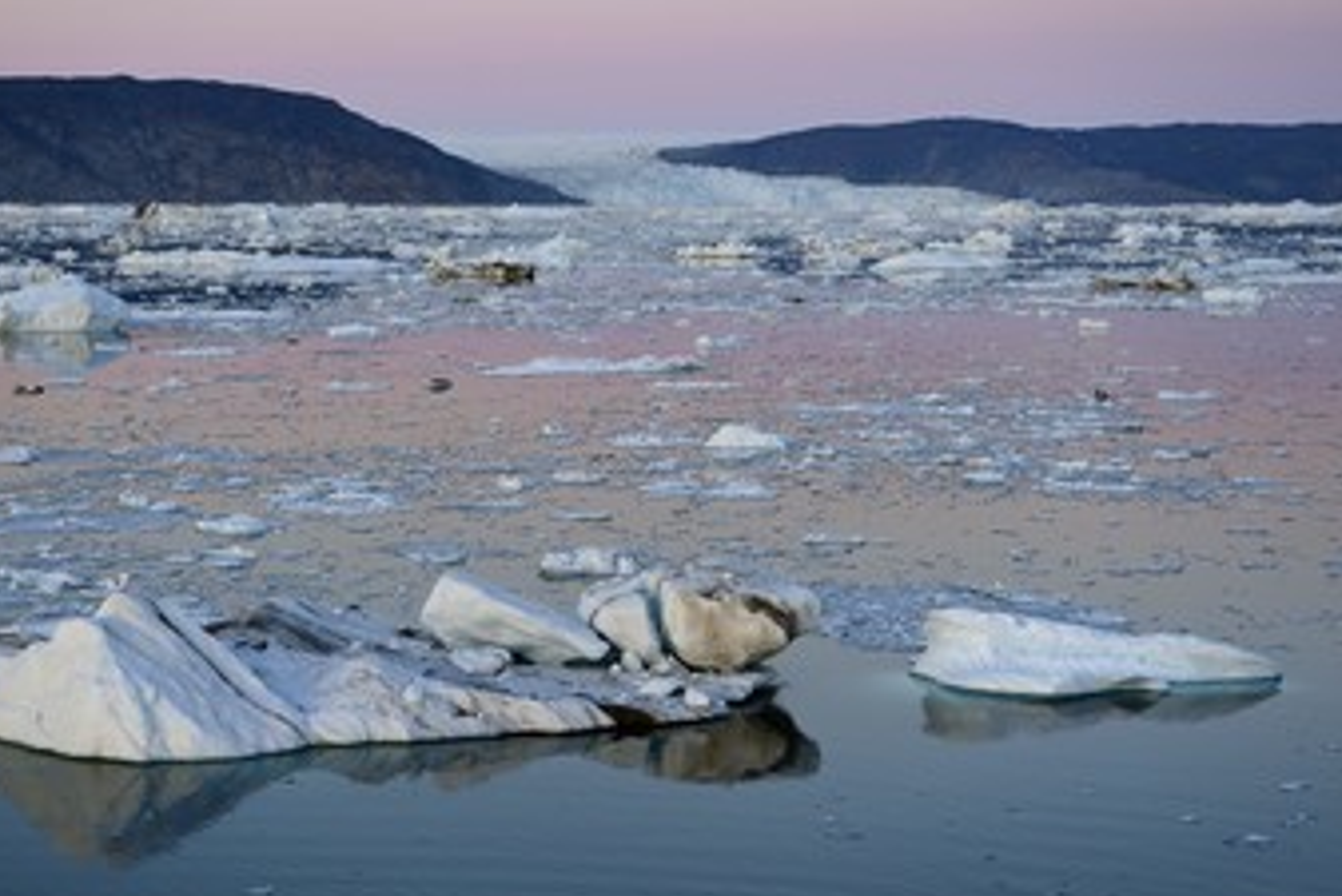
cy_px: 366
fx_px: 3021
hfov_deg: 25.0
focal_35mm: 81
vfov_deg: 16.9
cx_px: 593
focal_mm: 65
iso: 400
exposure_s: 1/200
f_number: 5
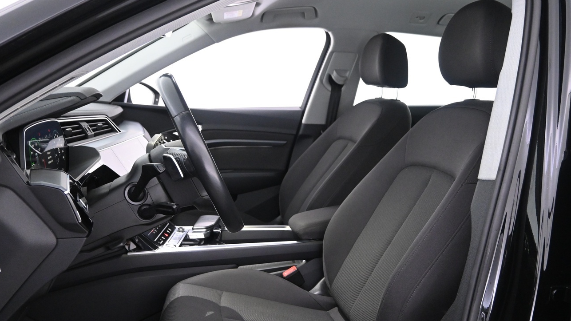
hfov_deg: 58.4
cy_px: 223
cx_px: 319
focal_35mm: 34
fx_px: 510
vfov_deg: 34.5
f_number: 3.5
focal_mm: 17
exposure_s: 1/30
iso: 2500
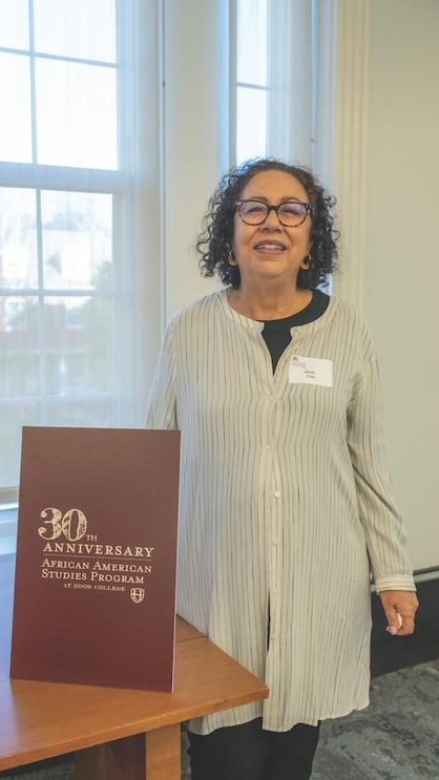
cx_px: 192
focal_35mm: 37
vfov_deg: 54.0
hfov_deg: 32.0
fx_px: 766
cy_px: 387
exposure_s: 1/100
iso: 3200
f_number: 5.6
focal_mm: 35
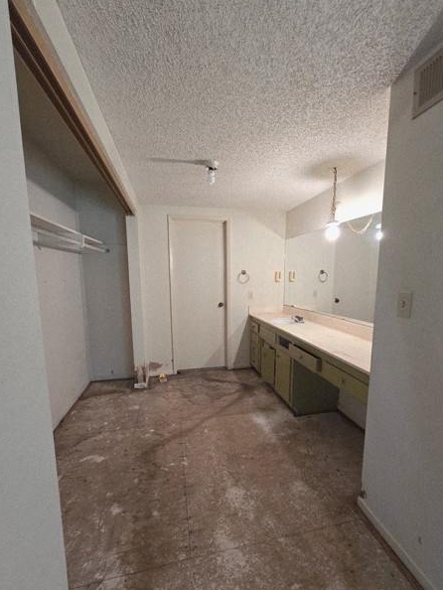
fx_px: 239
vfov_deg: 102.0
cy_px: 310
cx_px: 225
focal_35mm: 14
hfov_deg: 85.7
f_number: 2.2
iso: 320
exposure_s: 1/60
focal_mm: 2.2
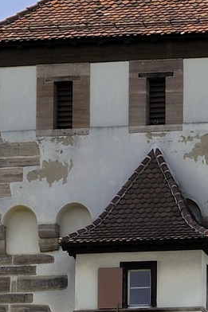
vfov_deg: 5.3
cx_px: 393
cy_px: 609
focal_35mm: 380
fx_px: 3296
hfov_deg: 3.6
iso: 200
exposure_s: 1/160
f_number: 9
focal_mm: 62
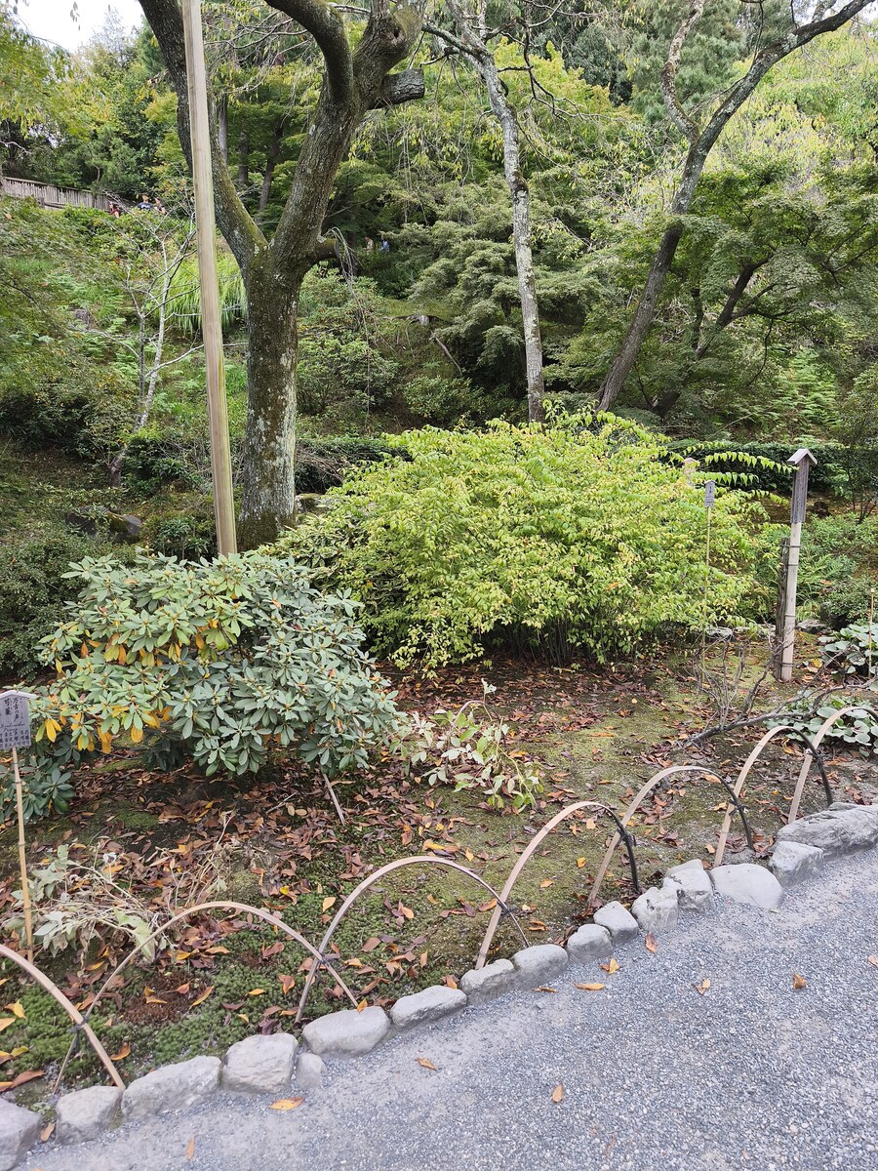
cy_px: 586
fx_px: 778
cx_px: 439
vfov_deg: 73.9
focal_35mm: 23
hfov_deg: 58.9
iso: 50
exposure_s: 1/131
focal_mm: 6.18
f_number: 1.65
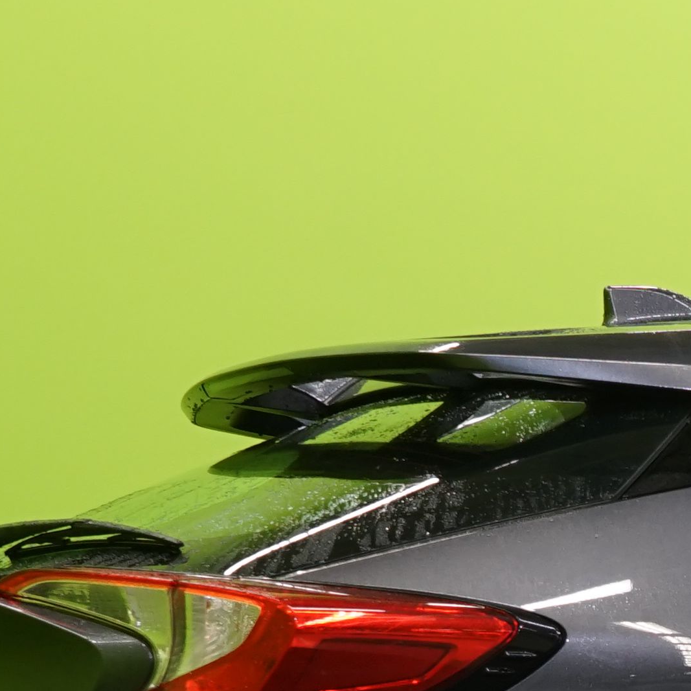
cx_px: 1201
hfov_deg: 9.7
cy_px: 910
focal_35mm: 172
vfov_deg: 10.0
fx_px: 3884
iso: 500
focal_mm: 36
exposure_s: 1/25
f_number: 6.3
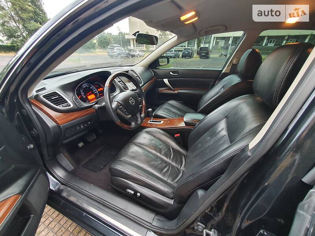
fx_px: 118
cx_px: 158
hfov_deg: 106.2
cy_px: 118
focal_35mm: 13
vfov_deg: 89.9
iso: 160
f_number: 2.2
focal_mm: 1.8
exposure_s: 1/30
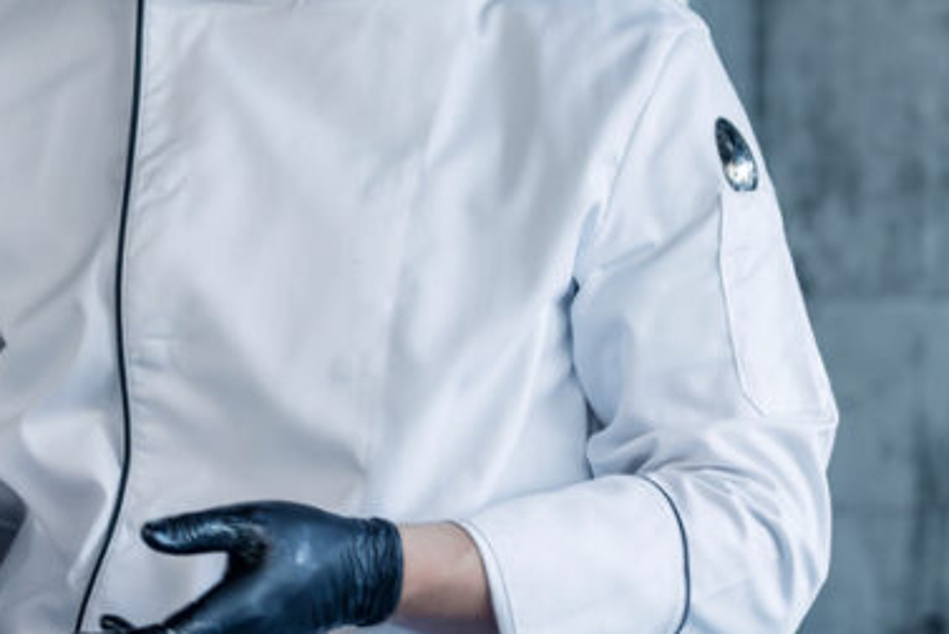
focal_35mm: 285
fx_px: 7518
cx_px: -332
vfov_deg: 4.8
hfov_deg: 7.1
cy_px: 210
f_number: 2.8
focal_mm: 105
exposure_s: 1/250
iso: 1000
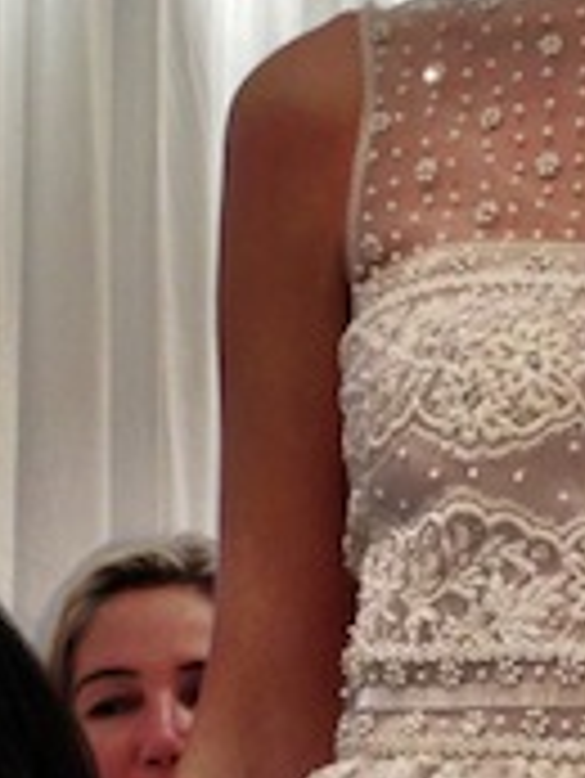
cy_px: 859
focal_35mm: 162
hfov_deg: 9.1
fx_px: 3646
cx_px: 652
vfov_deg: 12.0
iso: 64
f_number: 2.4
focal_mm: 4.28
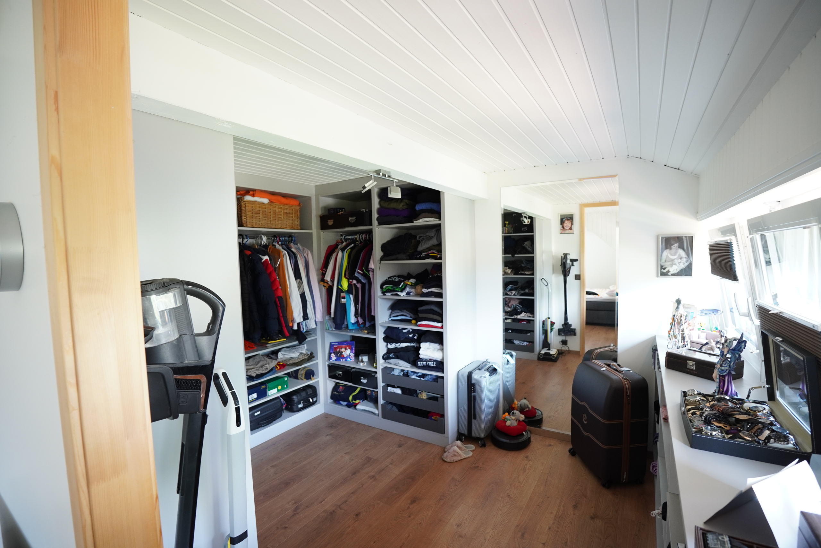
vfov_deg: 74.1
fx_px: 363
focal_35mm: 16
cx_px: 410
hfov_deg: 97.1
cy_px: 274
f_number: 2.8
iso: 500
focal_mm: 10.6
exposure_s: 1/30
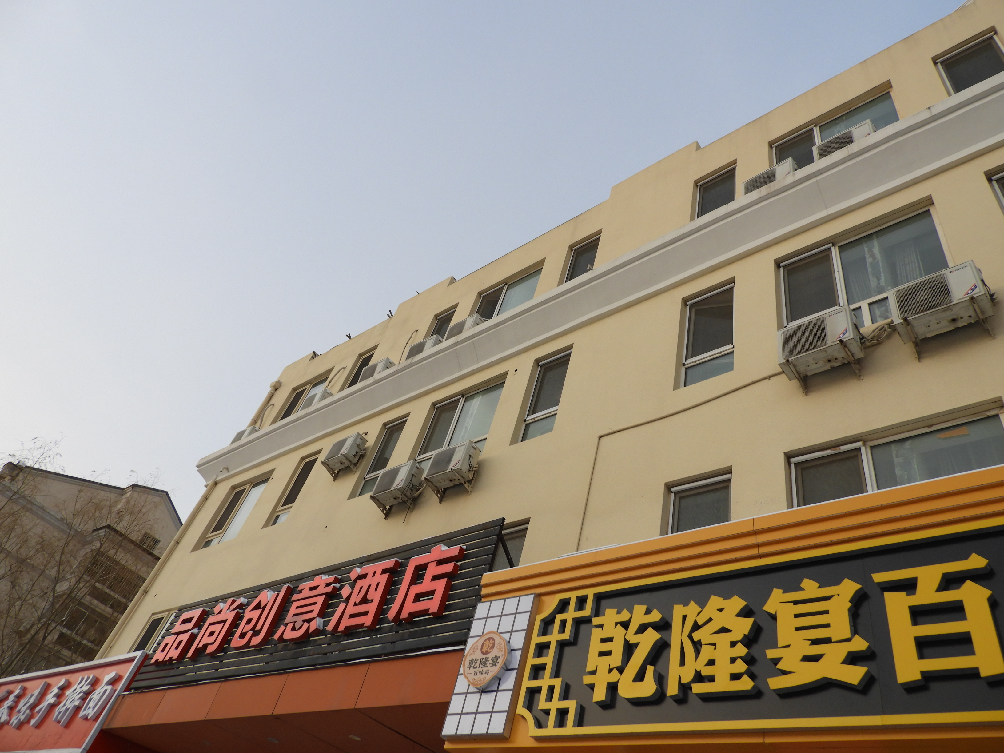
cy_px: 376
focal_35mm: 24
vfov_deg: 56.8
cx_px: 502
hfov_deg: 71.6
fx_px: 696
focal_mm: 4.3
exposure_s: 1/320
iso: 100
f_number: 3.3
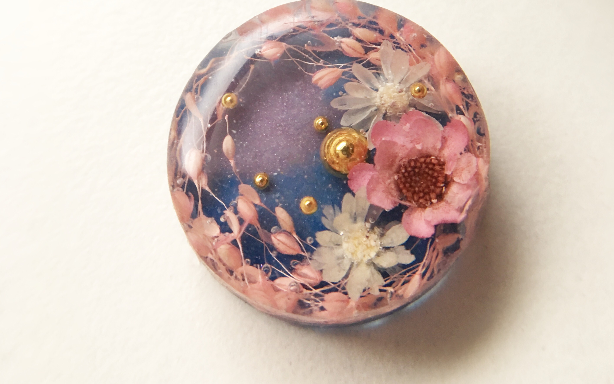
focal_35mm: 44
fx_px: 736
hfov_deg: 45.3
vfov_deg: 28.3
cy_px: 52
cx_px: 318
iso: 100
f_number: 2.2
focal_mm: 4.15
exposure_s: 1/30
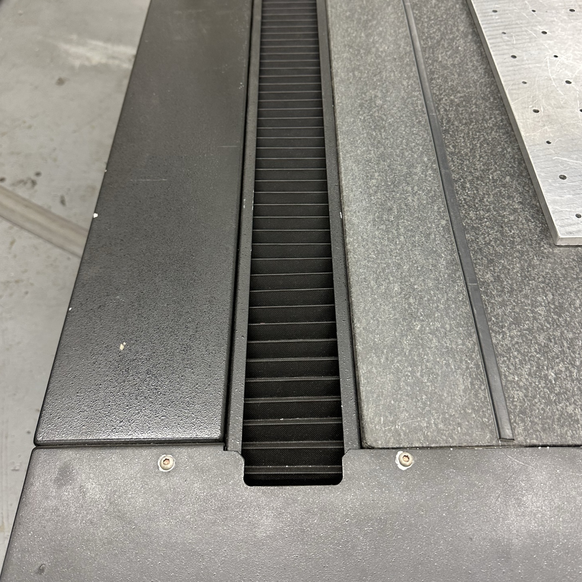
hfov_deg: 54.0
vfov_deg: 53.9
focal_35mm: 30
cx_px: 294
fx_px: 571
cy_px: 254
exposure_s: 1/60
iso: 160
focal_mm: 6.86
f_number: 1.78
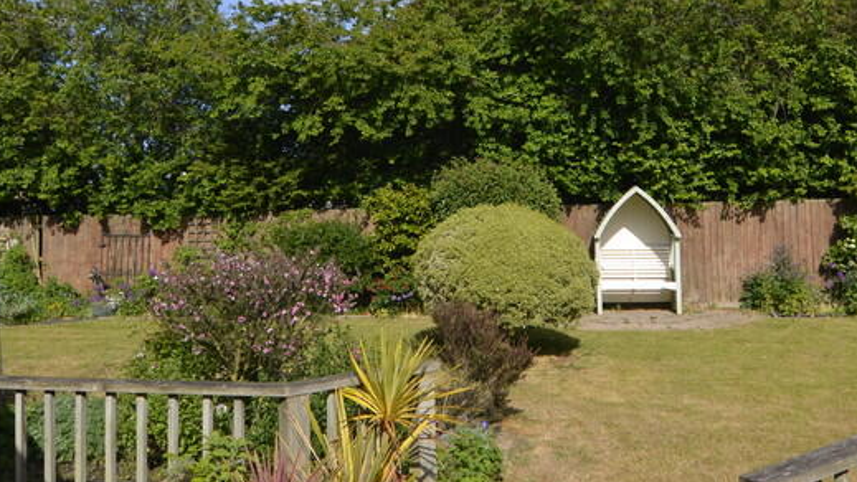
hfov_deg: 57.8
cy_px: 135
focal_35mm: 34
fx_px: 773
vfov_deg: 34.1
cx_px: 476
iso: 100
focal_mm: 11
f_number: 8
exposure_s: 1/250
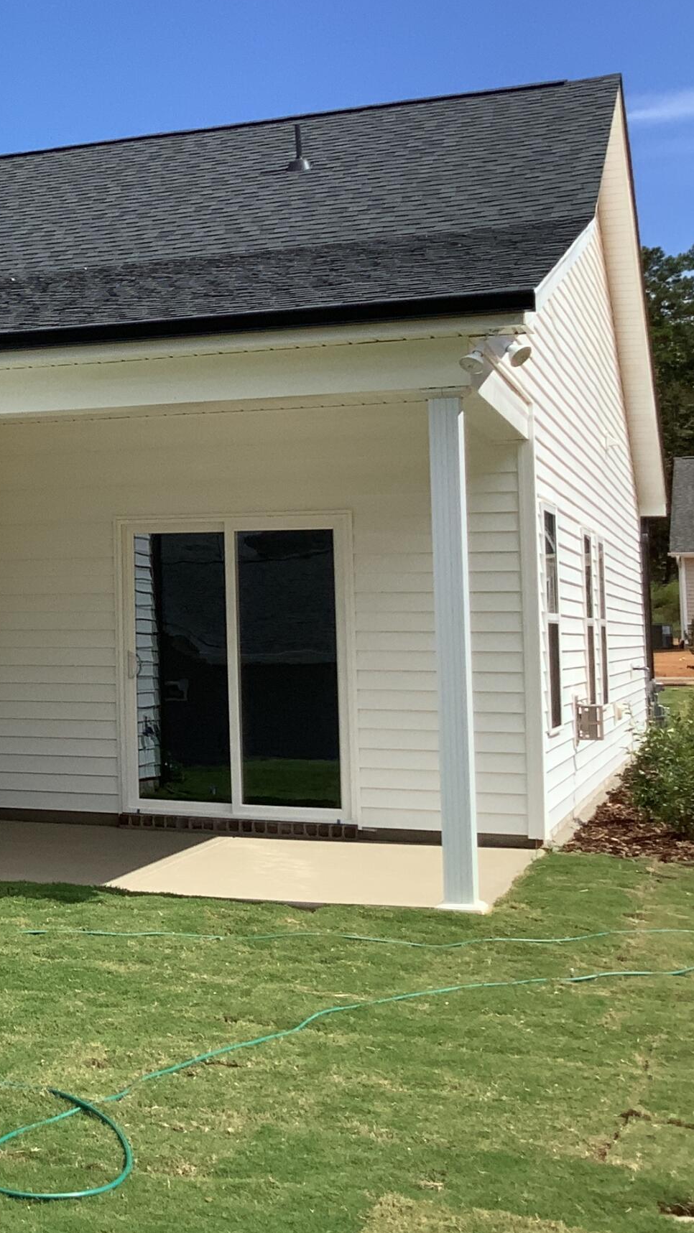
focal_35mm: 59
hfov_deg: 18.1
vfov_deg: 35.3
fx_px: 1930
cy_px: 488
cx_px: -358
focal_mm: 3.3
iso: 25
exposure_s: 1/1698
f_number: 2.4
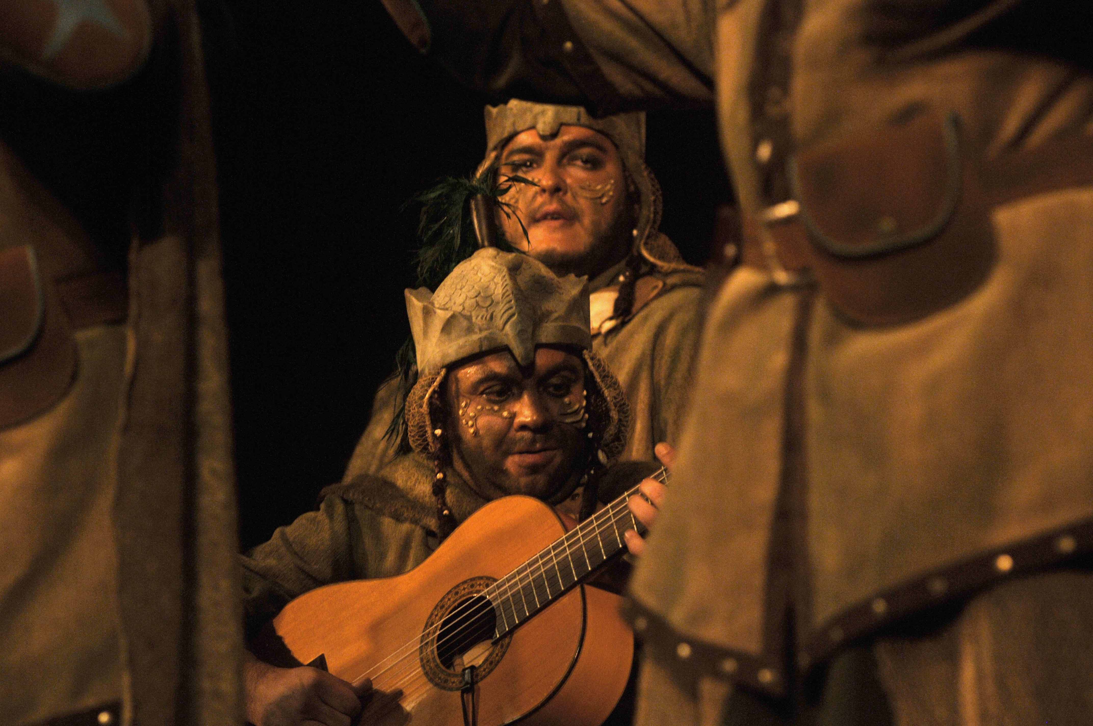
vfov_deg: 6.8
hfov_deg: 10.2
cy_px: 363
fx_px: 6141
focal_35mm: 202
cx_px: 546
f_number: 4
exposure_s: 1/100
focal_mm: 135
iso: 640
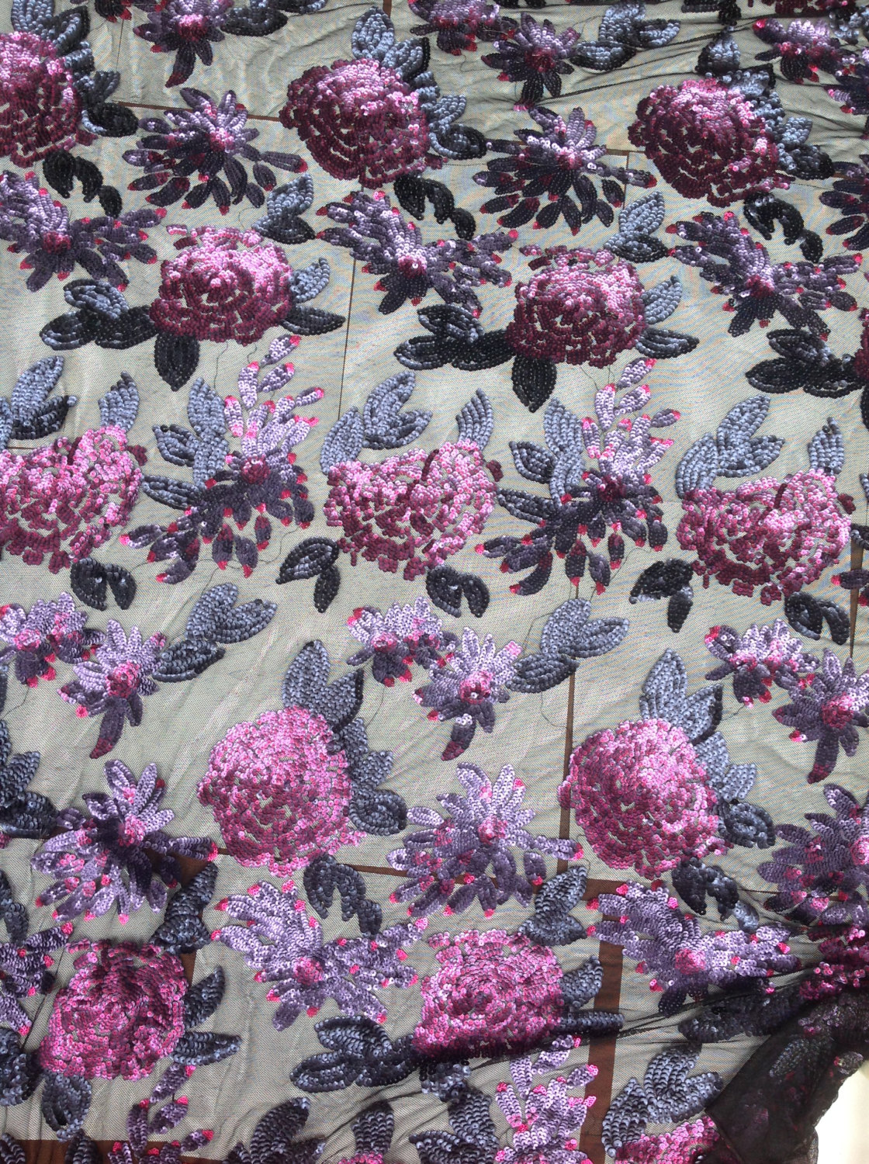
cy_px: 582
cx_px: 434
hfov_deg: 40.6
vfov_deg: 52.7
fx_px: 1175
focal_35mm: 35
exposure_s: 1/120
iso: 50
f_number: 2.4
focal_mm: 4.28
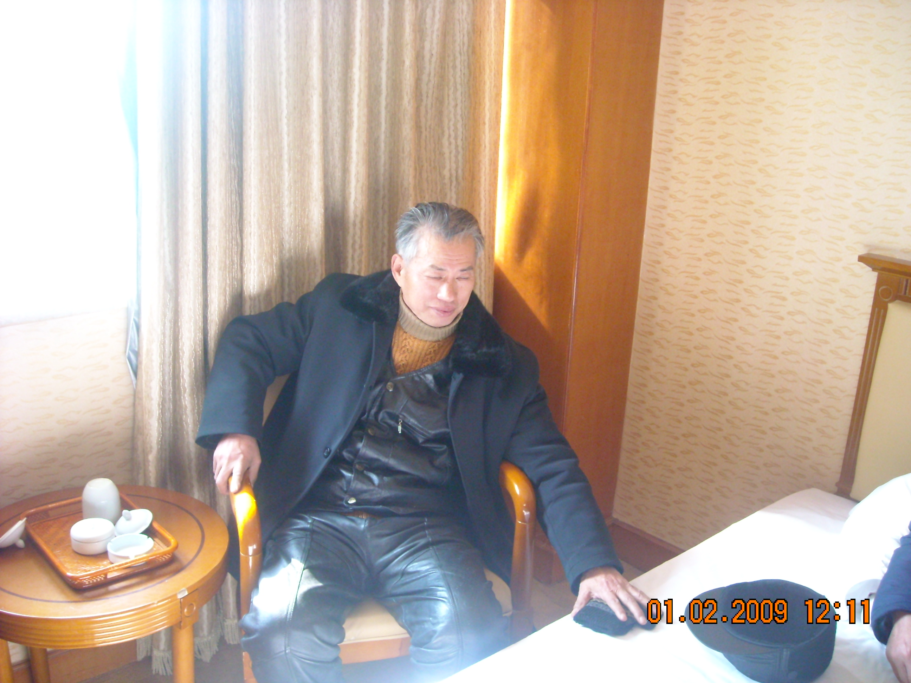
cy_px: 342
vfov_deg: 40.7
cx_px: 456
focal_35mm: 35
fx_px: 921
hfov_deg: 52.6
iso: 336
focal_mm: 5.7
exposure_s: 1/60
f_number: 2.8
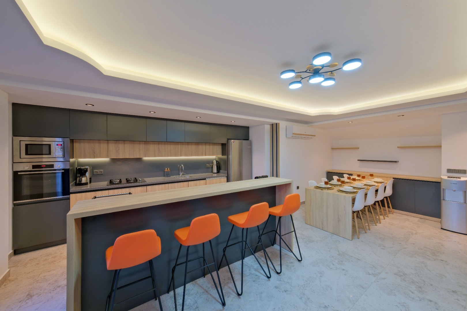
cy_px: 156
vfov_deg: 90.0
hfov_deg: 112.6
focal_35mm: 12
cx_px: 234
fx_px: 156
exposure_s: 1/2.5
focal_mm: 8
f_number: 8
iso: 125
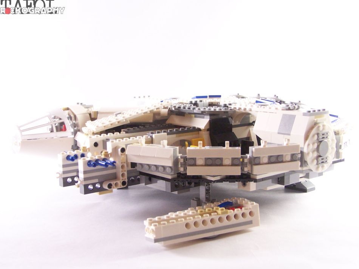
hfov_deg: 34.9
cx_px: 181
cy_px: 136
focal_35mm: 55
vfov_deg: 26.5
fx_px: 570
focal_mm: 8.5
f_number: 3.2
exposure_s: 1/20
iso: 200
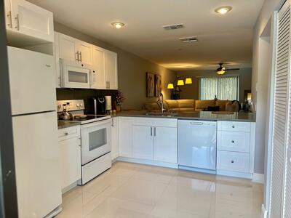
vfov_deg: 56.8
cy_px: 109
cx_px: 146
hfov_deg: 71.6
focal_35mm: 24
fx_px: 202
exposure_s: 1/120
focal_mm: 6.86
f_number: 1.78
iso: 64
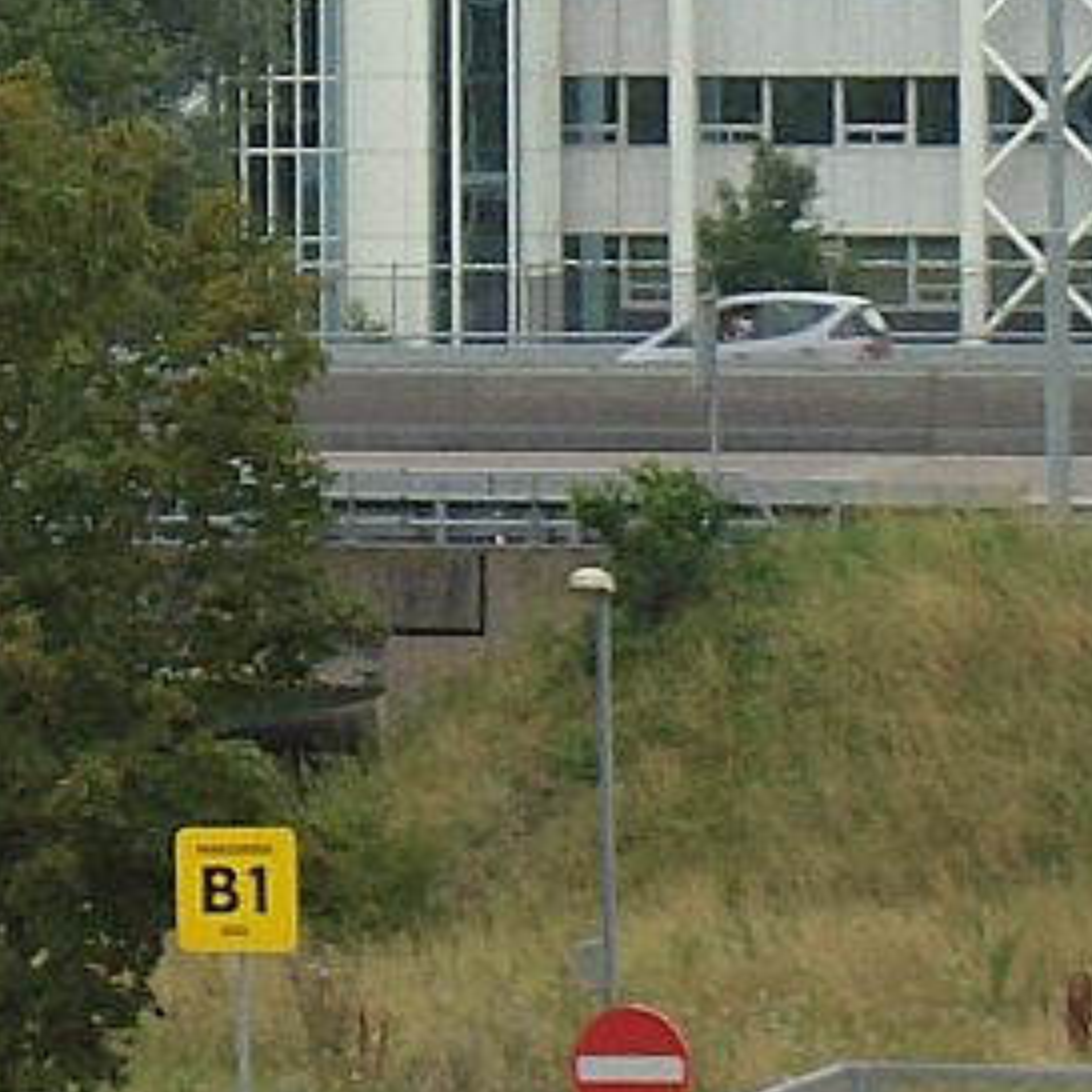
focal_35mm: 357
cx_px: 404
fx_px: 12741
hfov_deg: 4.9
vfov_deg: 4.9
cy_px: 74
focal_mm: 18
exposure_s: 1/134
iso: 104
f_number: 4.8
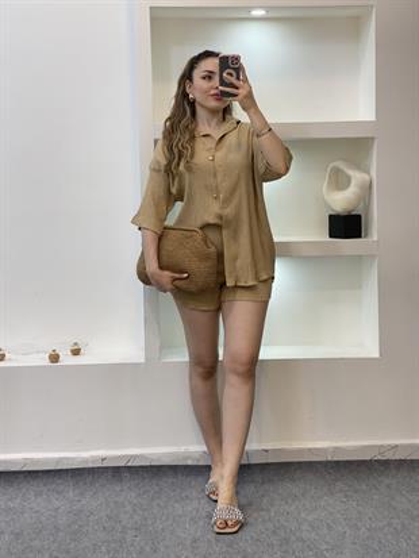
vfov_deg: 36.8
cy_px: 279
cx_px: 210
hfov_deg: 28.0
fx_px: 839
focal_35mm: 52
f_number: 2
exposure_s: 1/100
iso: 80
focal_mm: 6
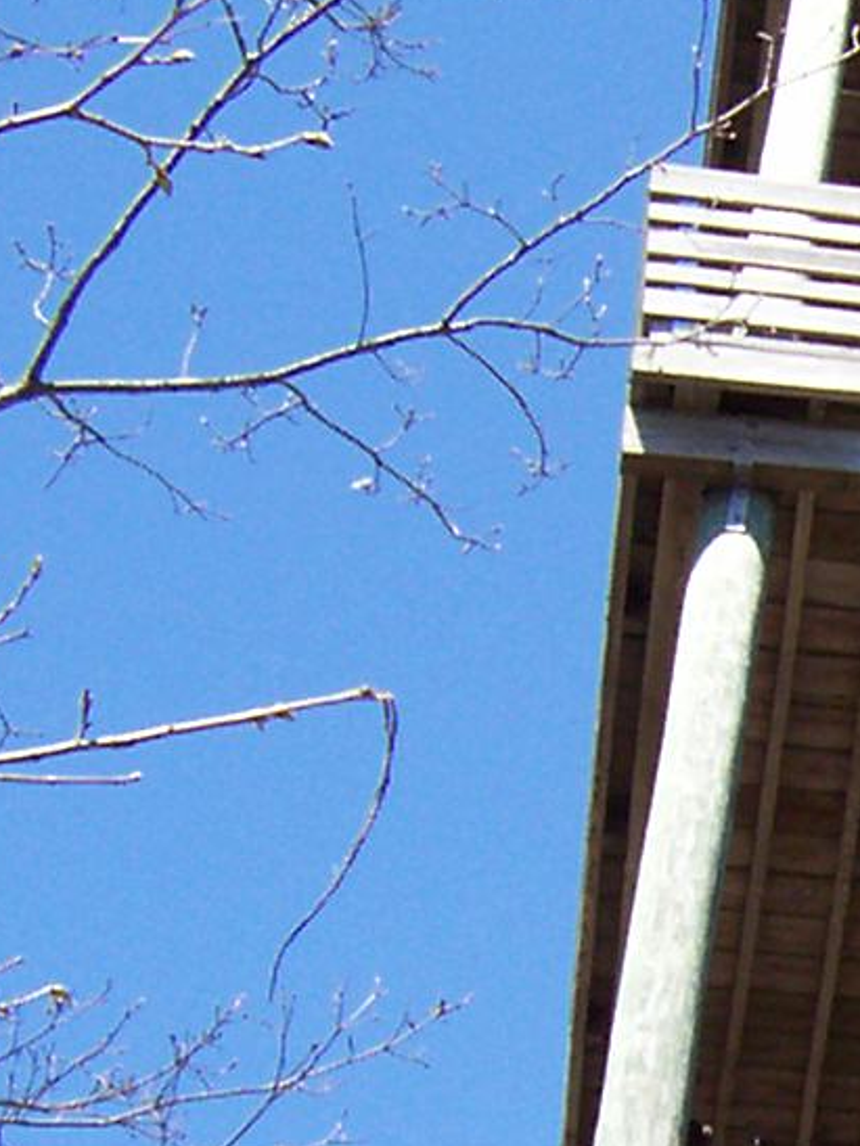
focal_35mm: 143
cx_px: 1580
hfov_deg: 9.8
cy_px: 1424
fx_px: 4737
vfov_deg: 13.4
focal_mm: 5.6
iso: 80
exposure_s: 1/706
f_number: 2.7
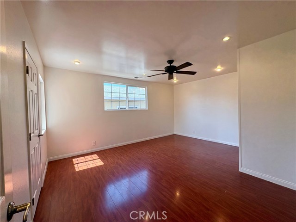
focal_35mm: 14
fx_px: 120
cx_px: 148
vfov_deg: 85.7
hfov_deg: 102.1
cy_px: 111
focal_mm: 2.22
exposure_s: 1/203
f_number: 2.2
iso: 64
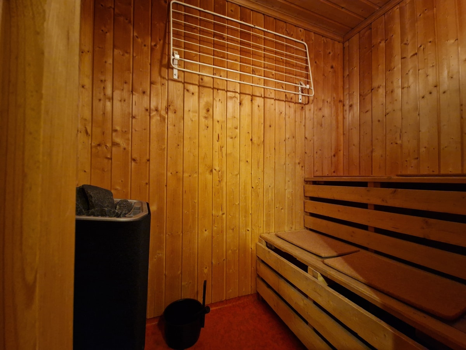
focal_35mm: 13
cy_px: 175
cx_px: 233
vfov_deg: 89.9
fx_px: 175
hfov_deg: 106.2
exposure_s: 1/25
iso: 800
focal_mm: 2.2
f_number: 2.2
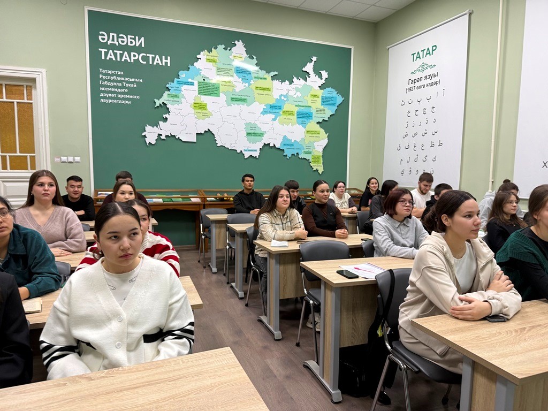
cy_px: 206
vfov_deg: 56.8
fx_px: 380
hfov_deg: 71.6
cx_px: 274
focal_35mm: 24
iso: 160
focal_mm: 6.76
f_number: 1.78
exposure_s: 1/50
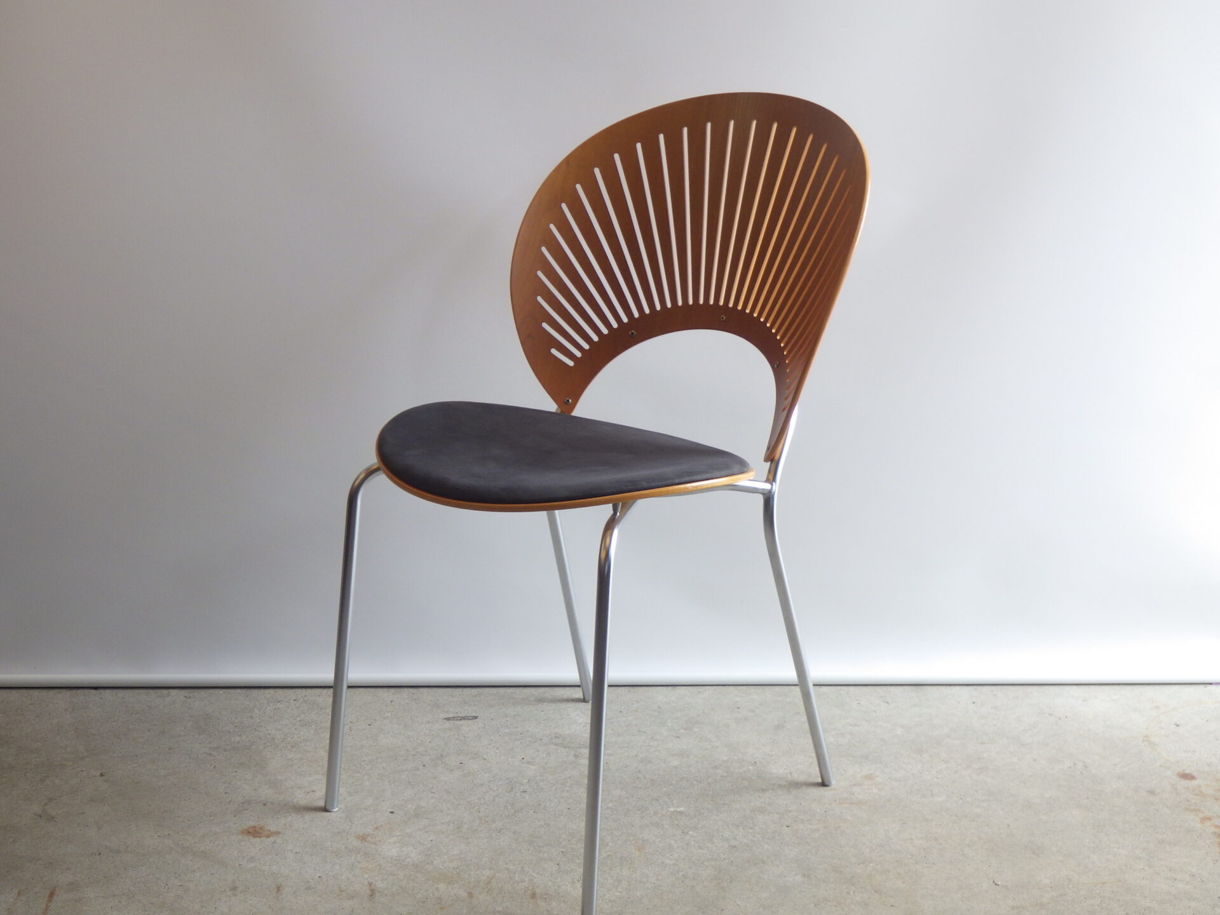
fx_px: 1797
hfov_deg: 37.5
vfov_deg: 28.6
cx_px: 610
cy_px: 458
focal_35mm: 51
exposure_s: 1/80
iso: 125
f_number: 4.4
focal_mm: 9.1
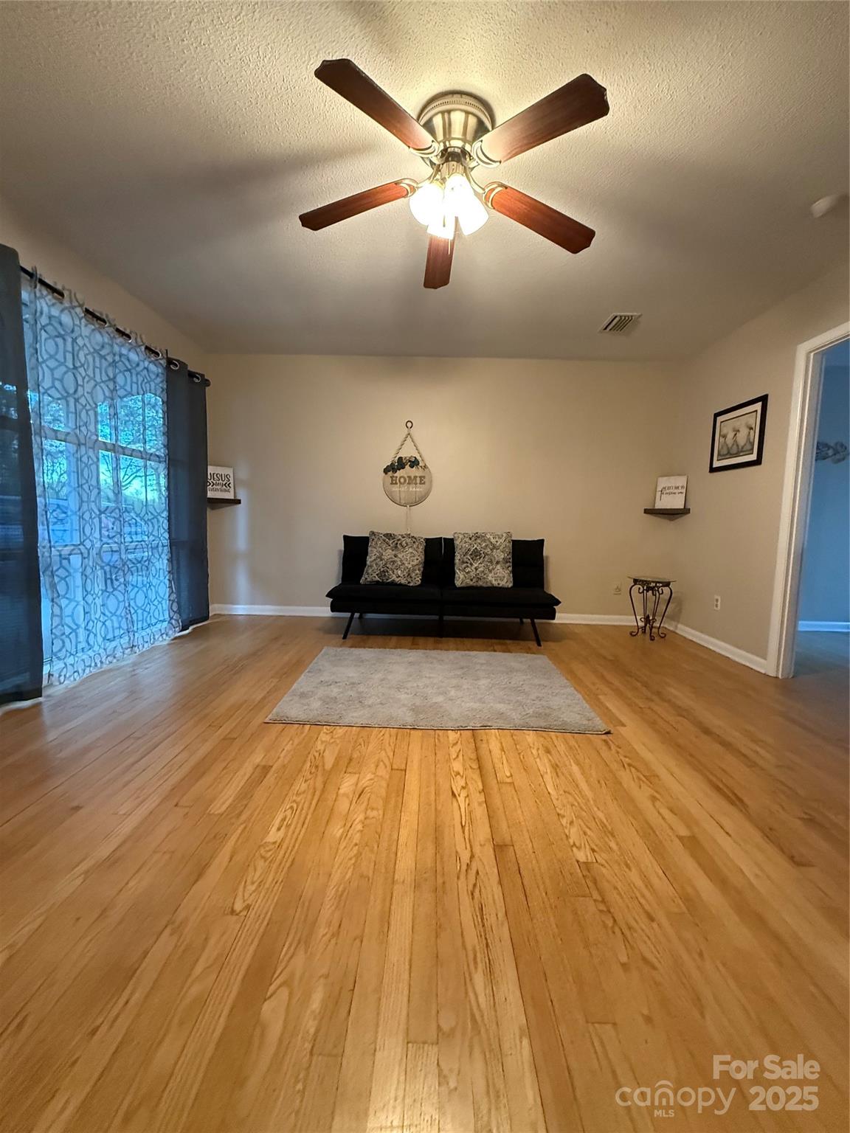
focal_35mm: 14
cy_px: 566
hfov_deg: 85.7
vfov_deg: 102.1
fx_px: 458
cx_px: 425
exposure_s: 1/60
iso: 800
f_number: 2.2
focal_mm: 2.22
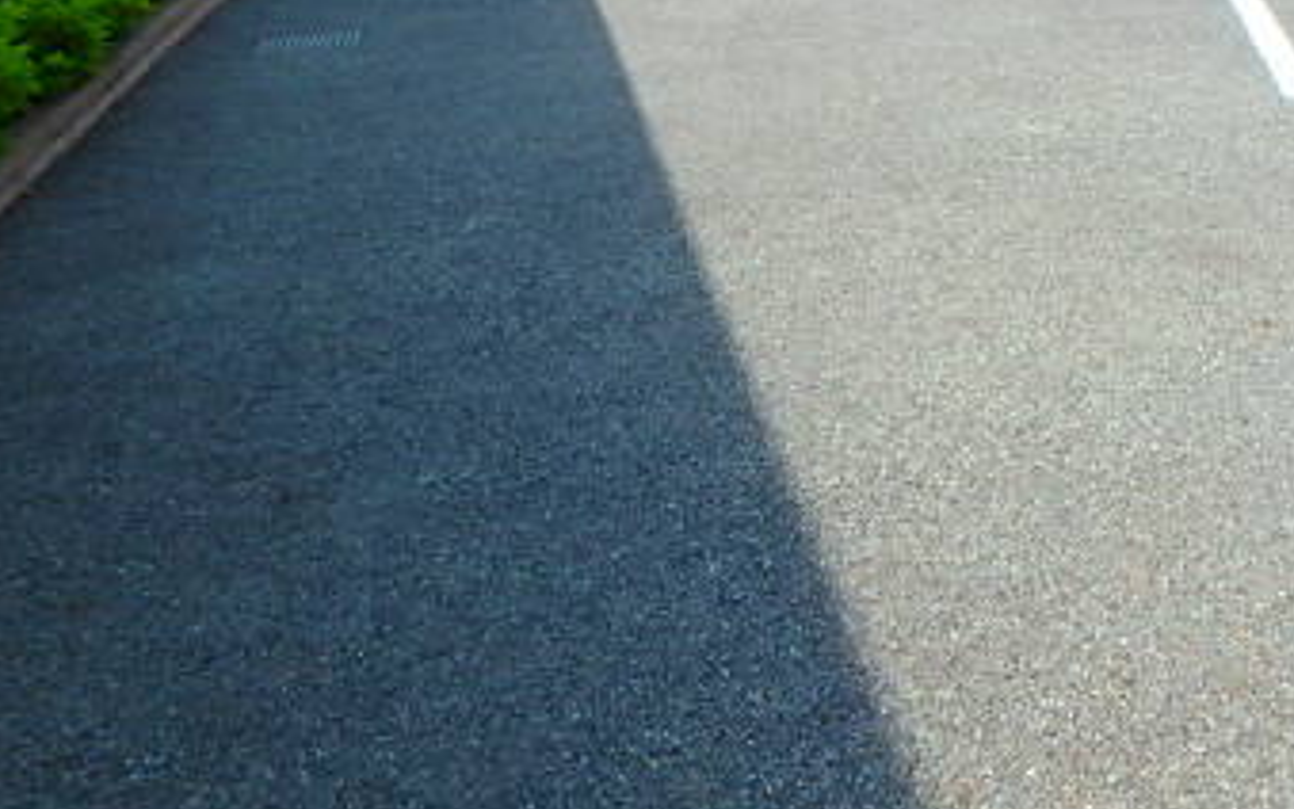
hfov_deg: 45.2
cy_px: -46
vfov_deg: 28.2
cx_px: 1004
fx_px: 1481
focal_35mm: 42
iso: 125
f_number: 3.5
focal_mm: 3.7
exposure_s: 1/500
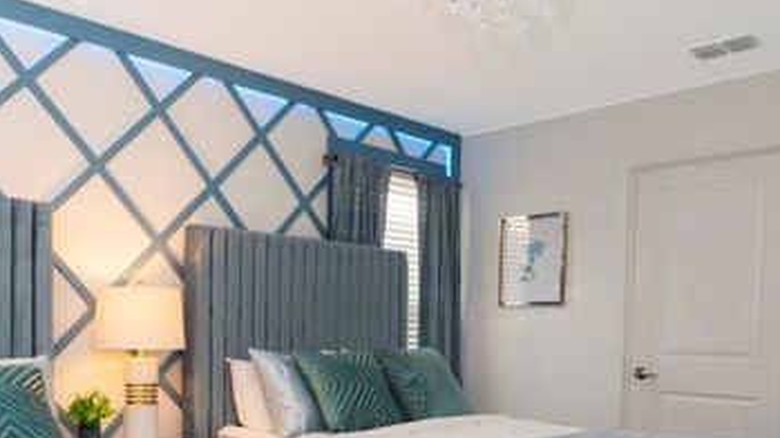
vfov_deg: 31.8
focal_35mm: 36
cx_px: 285
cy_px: 361
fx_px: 744
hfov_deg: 54.6
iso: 1000
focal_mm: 17
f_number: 14
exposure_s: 1/13
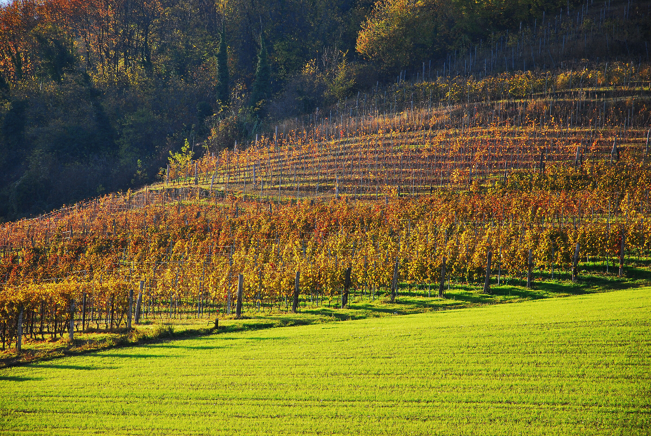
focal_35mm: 158
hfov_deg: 13.0
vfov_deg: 8.7
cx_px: 326
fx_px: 2852
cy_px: 218
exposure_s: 1/100
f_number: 8
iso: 100
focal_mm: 105
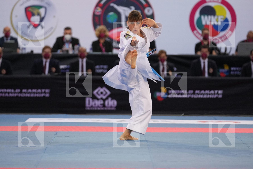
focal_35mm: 261
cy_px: 84
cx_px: 126
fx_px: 1834
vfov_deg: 5.3
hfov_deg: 7.9
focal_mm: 174
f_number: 2.8
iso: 2500
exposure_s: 1/1000
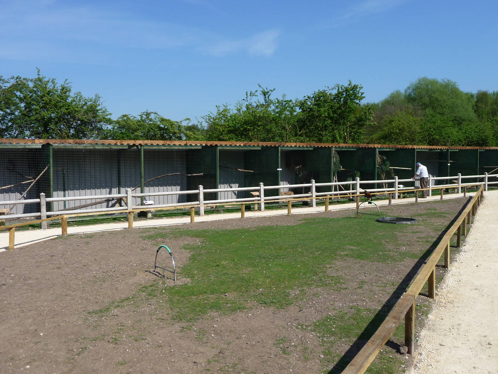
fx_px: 460
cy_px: 187
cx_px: 249
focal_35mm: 32
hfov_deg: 56.8
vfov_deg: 44.2
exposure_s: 1/1000
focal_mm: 5.3
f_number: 3.5
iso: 100
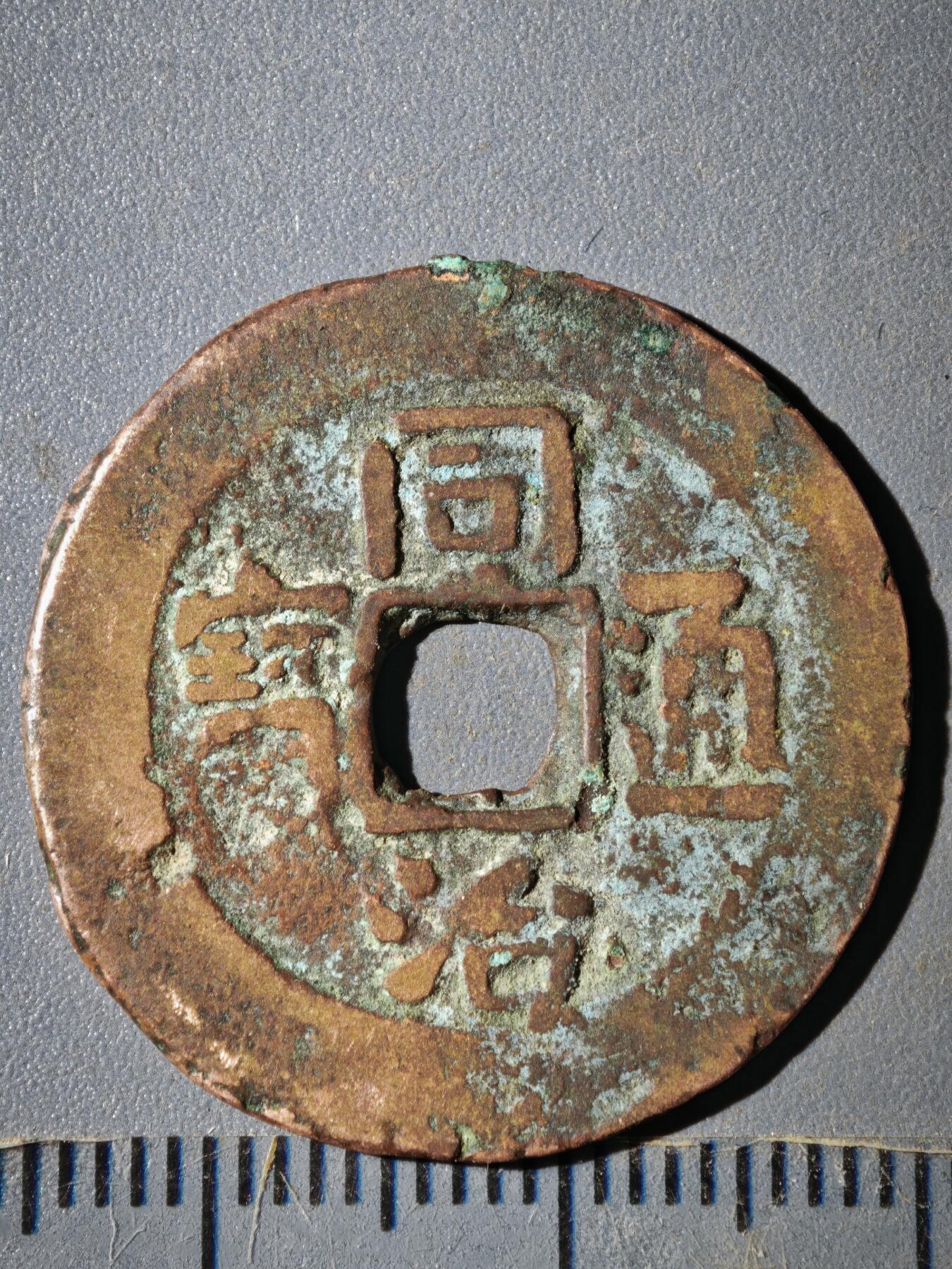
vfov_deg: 18.2
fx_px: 3960
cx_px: 476
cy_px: 634
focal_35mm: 108
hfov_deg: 13.7
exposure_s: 1/100
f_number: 2
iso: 160
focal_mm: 9
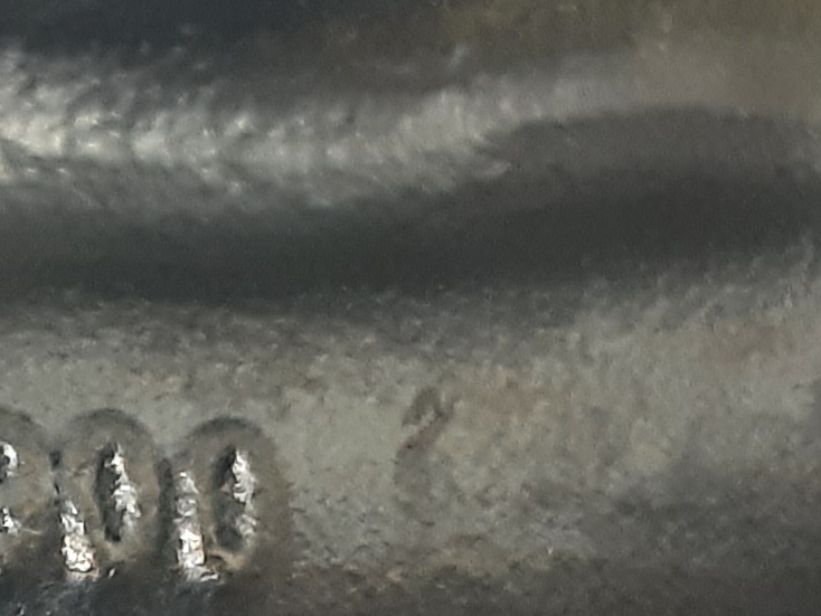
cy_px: 701
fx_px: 2847
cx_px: -89
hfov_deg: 15.9
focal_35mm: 120
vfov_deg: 12.1
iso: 400
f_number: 1.9
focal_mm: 2.91
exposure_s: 1/25
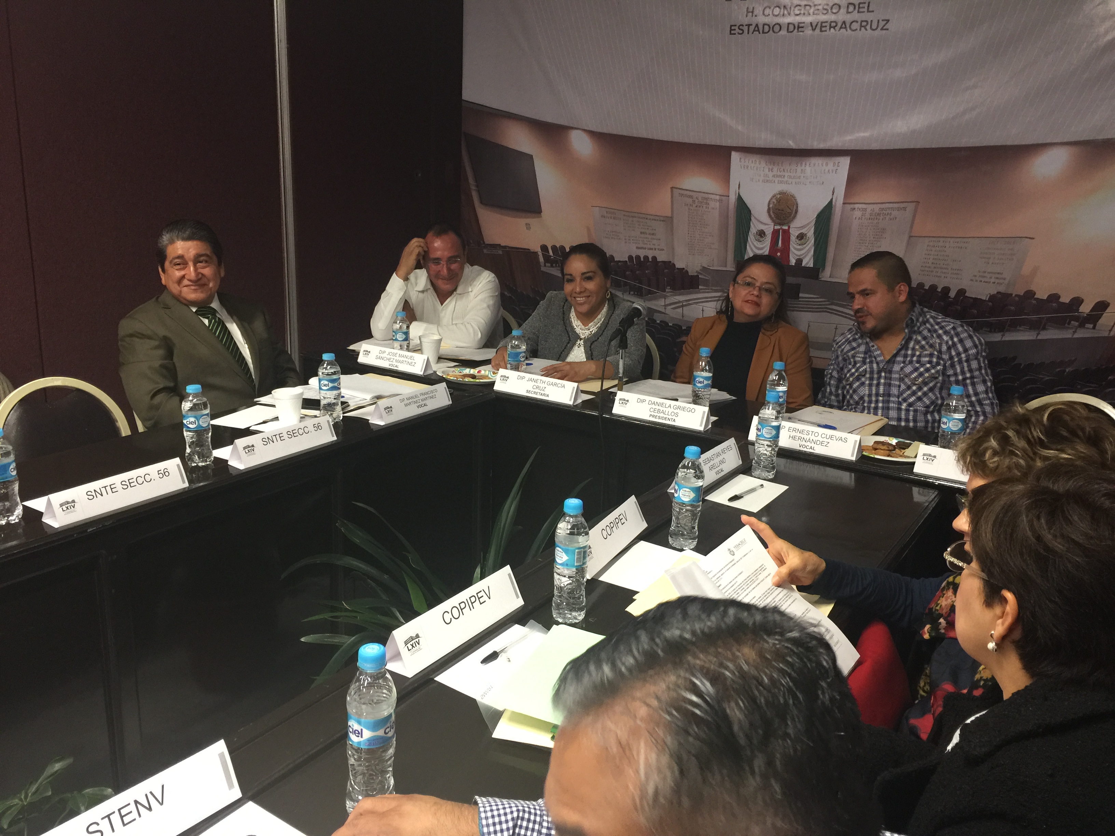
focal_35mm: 29
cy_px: 418
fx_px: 934
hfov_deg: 61.7
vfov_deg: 48.2
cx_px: 558
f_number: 2.2
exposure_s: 1/15
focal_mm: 4.15
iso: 80
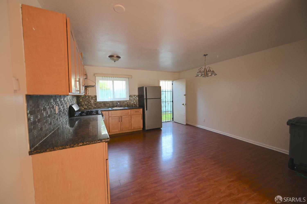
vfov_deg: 81.2
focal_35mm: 14
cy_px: 102
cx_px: 154
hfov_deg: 104.3
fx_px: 119
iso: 250
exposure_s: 1/25
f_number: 2.8
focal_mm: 14
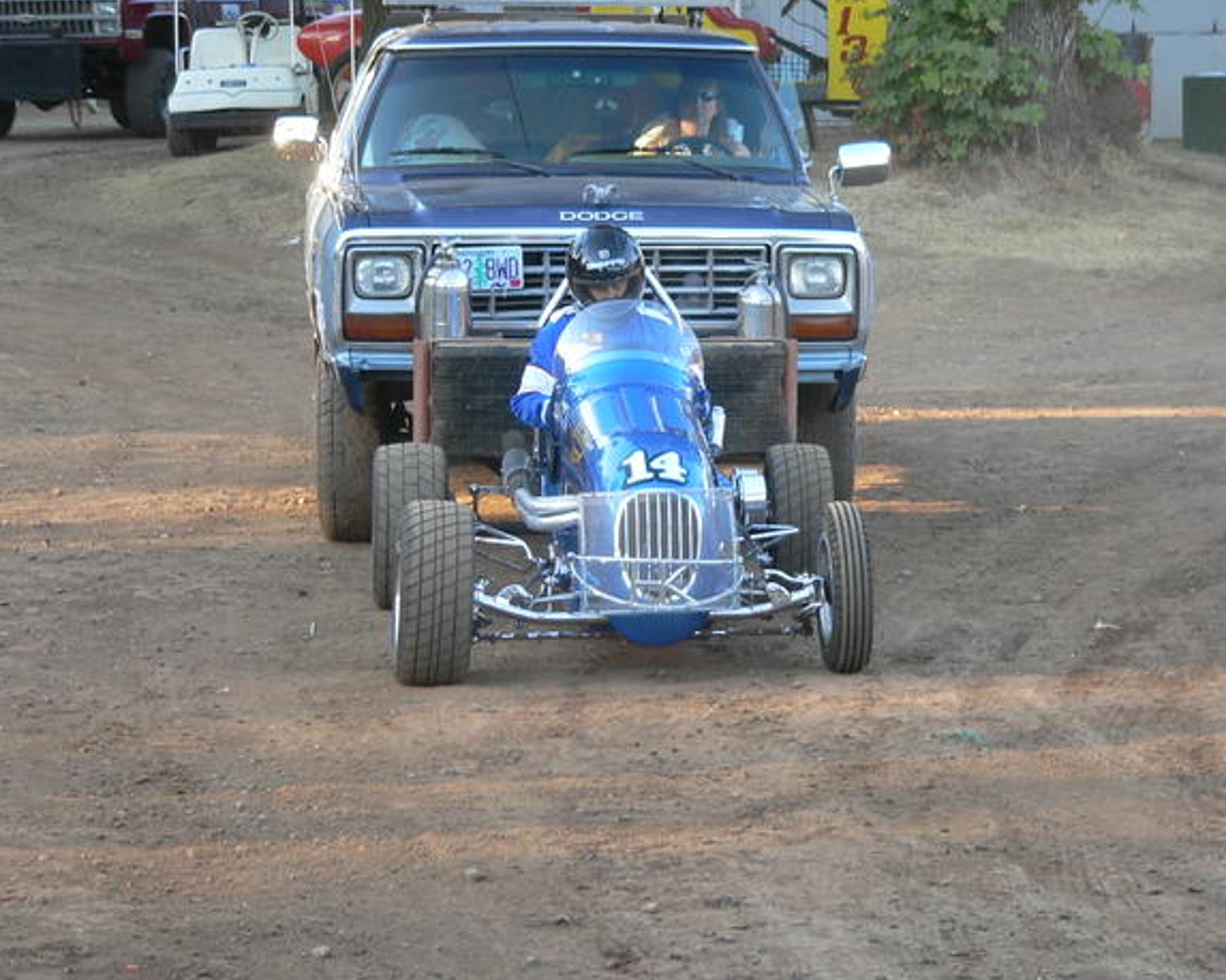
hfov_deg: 13.8
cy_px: 435
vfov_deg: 11.0
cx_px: 702
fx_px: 5078
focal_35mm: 140
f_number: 2.8
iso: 80
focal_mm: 17.3
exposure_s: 1/60
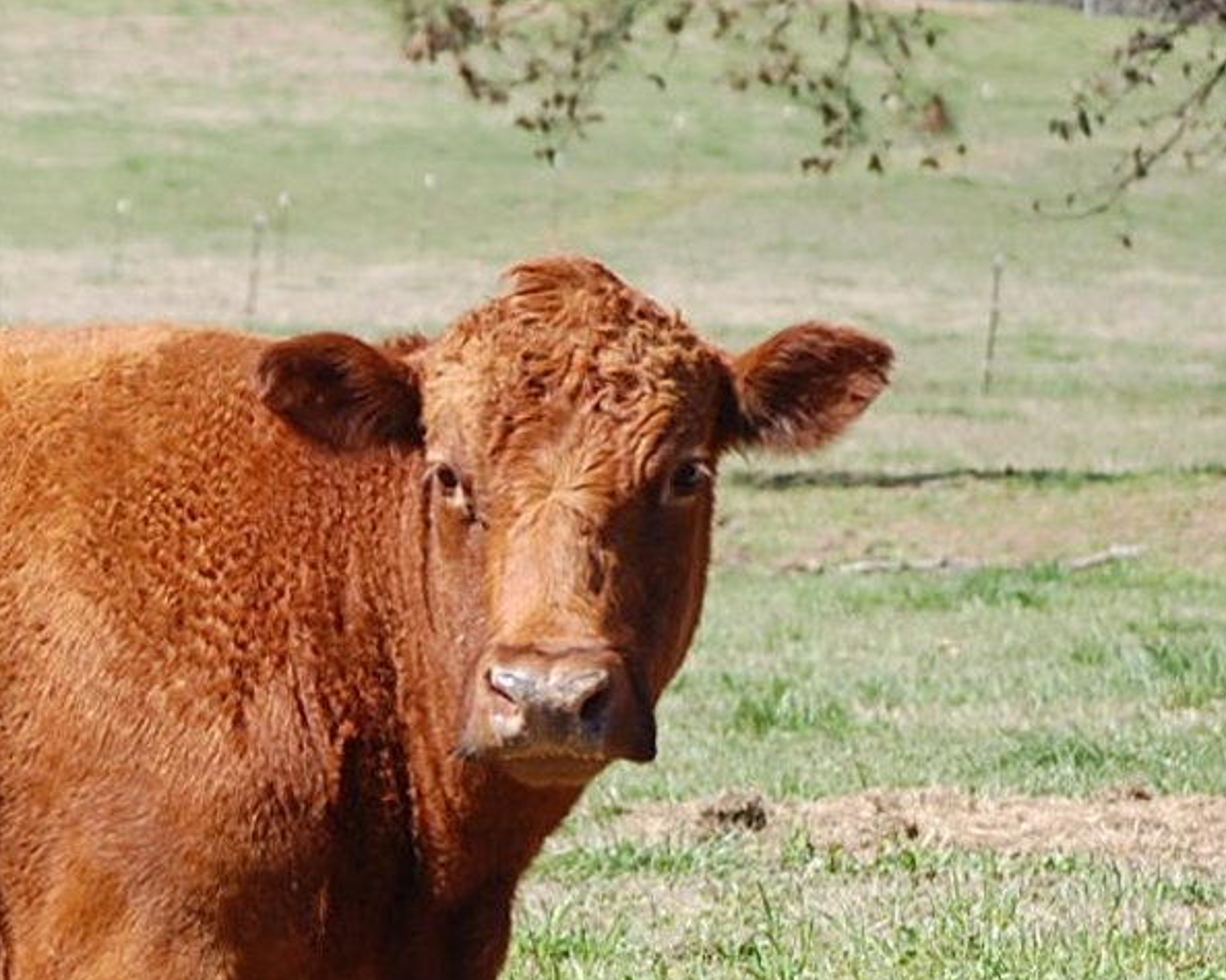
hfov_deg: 5.6
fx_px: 12491
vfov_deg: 4.5
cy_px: 659
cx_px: -7
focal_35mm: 344
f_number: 5.6
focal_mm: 85
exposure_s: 1/500
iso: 200
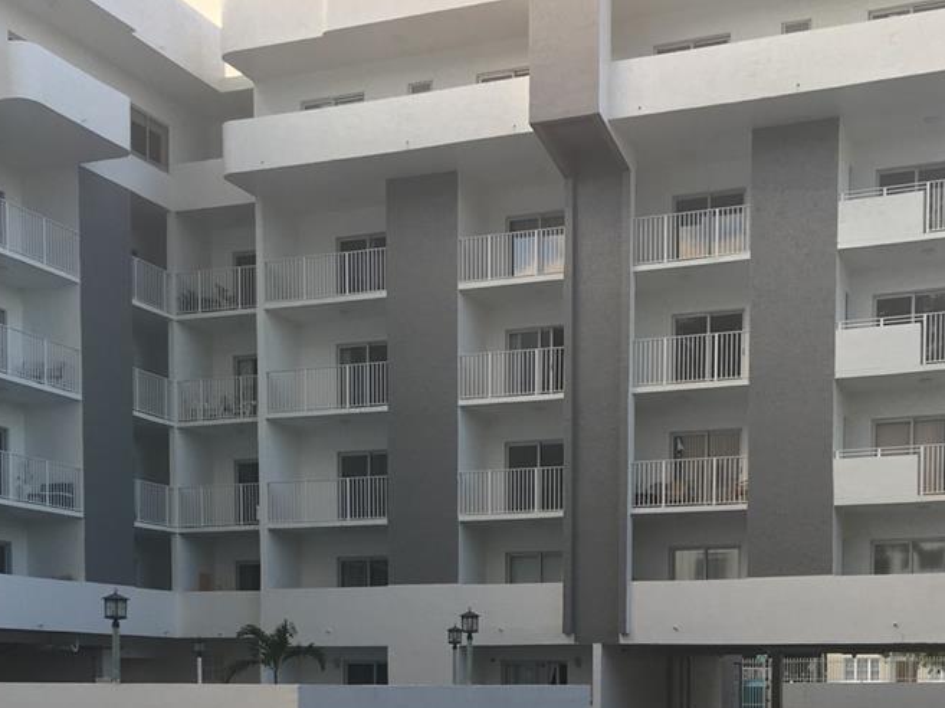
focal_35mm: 53
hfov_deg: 36.1
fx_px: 1446
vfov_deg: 25.7
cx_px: 561
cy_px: 760
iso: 25
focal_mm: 4.15
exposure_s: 1/158
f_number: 2.2
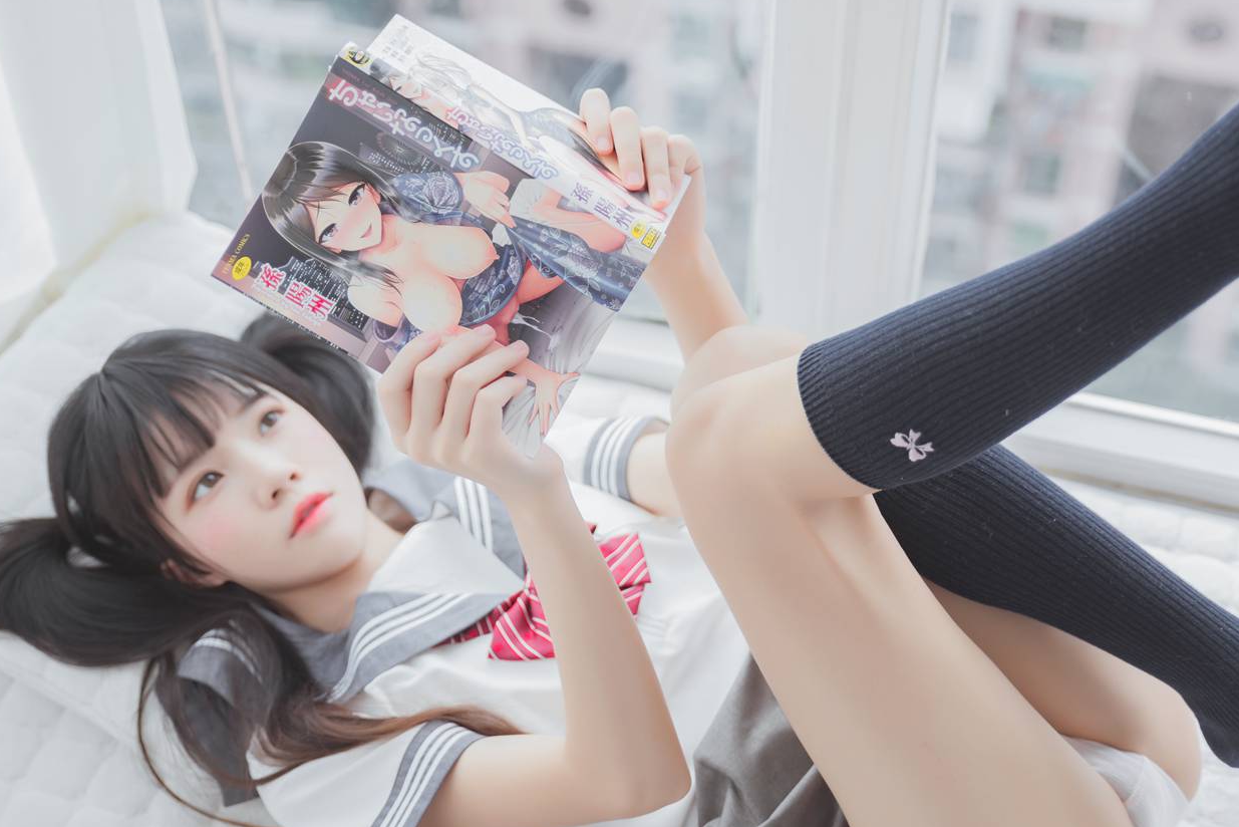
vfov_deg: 20.3
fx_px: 2306
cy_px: 429
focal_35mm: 67
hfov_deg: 30.0
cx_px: 762
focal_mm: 46
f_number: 2.8
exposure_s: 1/160
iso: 125
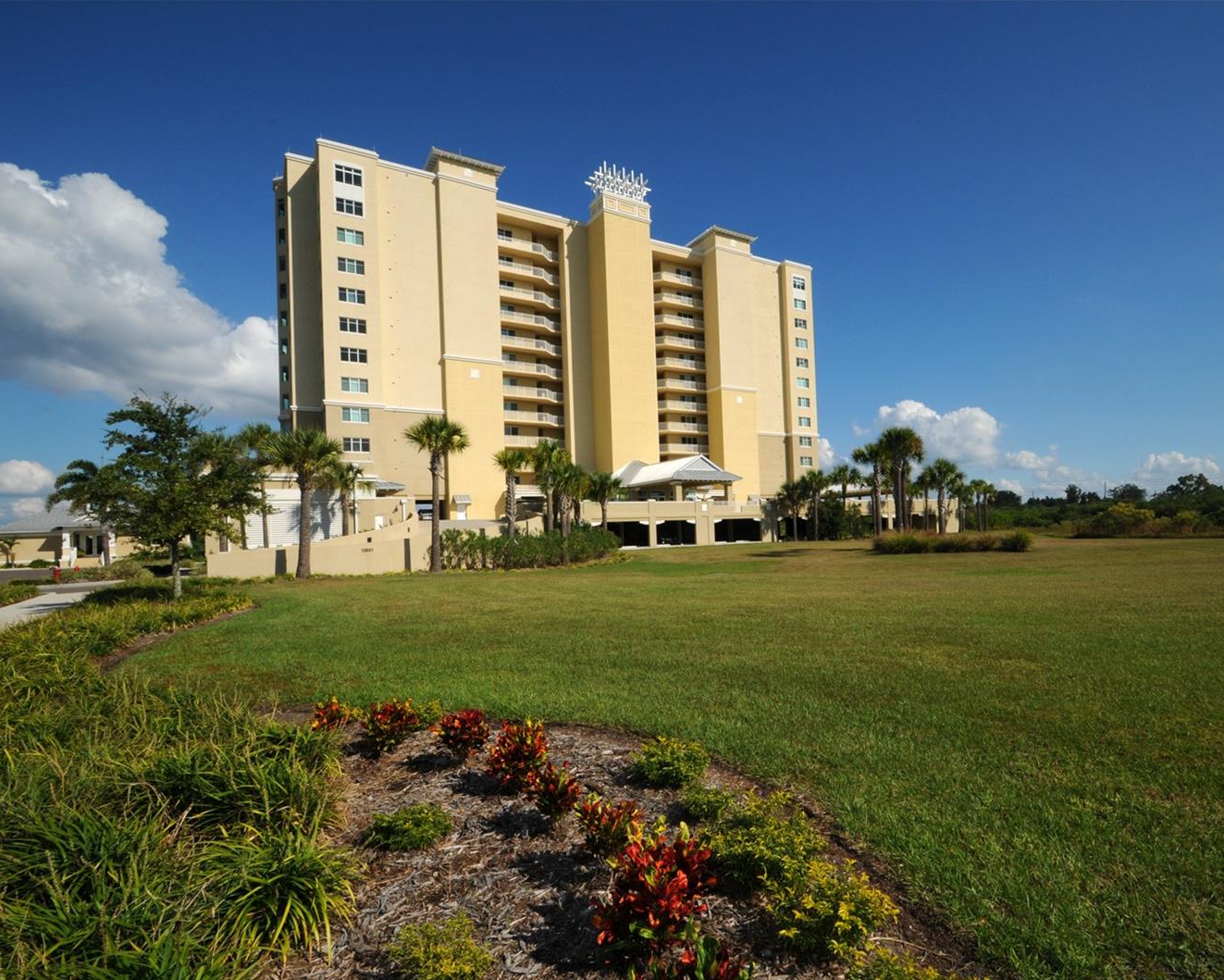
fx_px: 616
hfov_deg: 89.0
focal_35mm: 17
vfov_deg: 77.0
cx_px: 700
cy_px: 490
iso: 200
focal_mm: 10
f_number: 16
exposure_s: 1/250
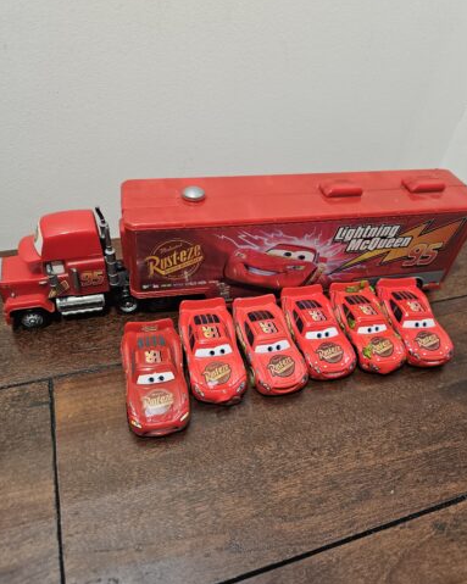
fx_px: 432
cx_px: 234
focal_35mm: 25
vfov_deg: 68.1
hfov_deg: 56.8
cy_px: 308
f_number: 1.7
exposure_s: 1/120
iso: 250
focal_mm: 6.3
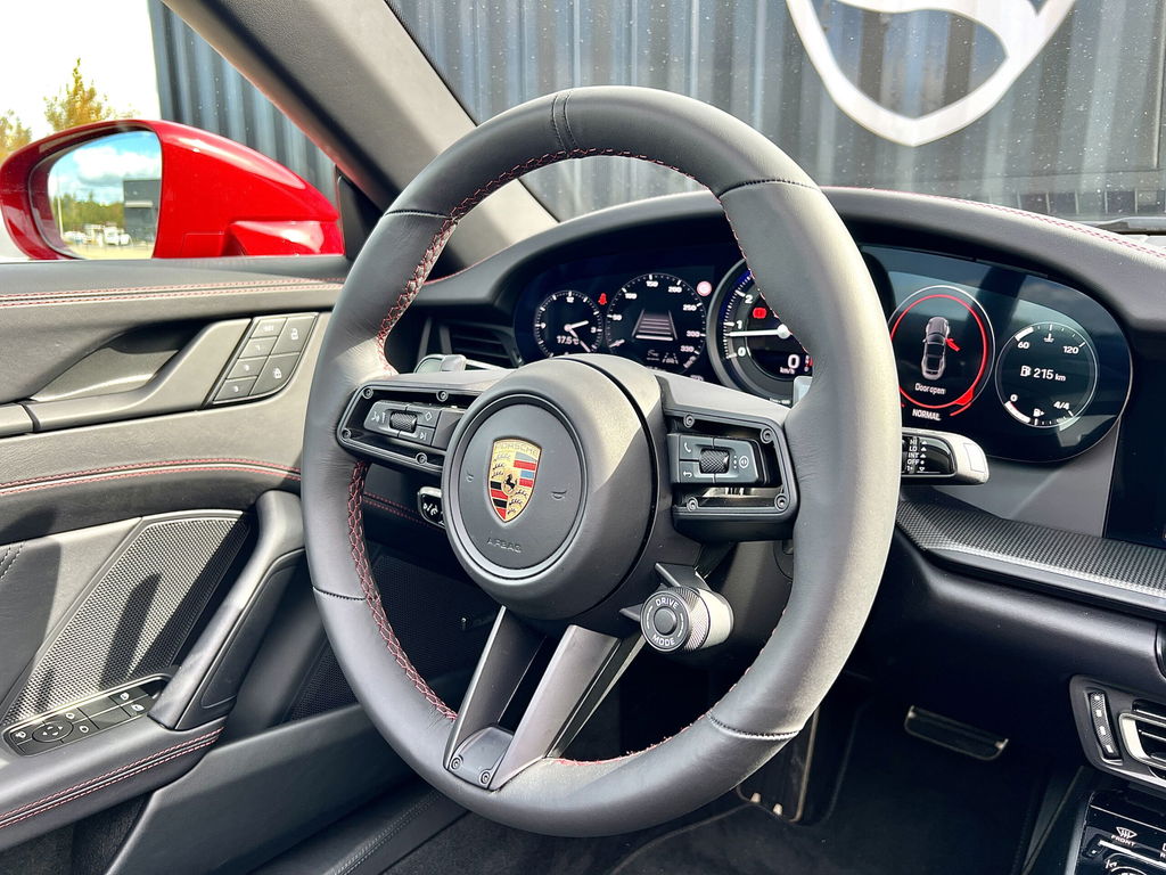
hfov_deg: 67.3
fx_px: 876
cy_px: 438
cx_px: 583
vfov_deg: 53.1
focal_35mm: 26
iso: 40
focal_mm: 5.7
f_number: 1.5
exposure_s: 1/174
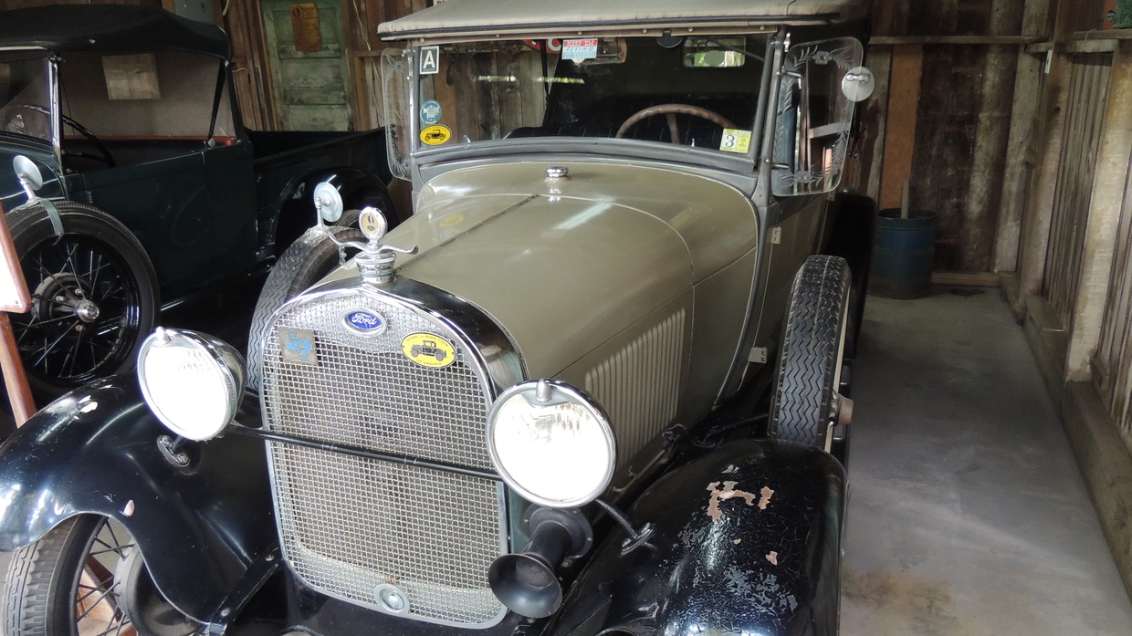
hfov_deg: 69.9
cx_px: 564
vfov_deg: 42.7
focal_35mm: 27
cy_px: 369
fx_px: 810
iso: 400
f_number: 3
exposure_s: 1/25
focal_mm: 4.3
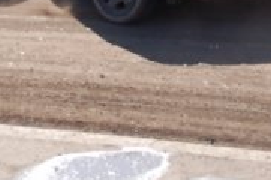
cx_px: 46
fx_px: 1238
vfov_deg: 8.1
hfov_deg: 12.4
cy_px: -120
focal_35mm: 165
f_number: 4.5
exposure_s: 1/1000
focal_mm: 31
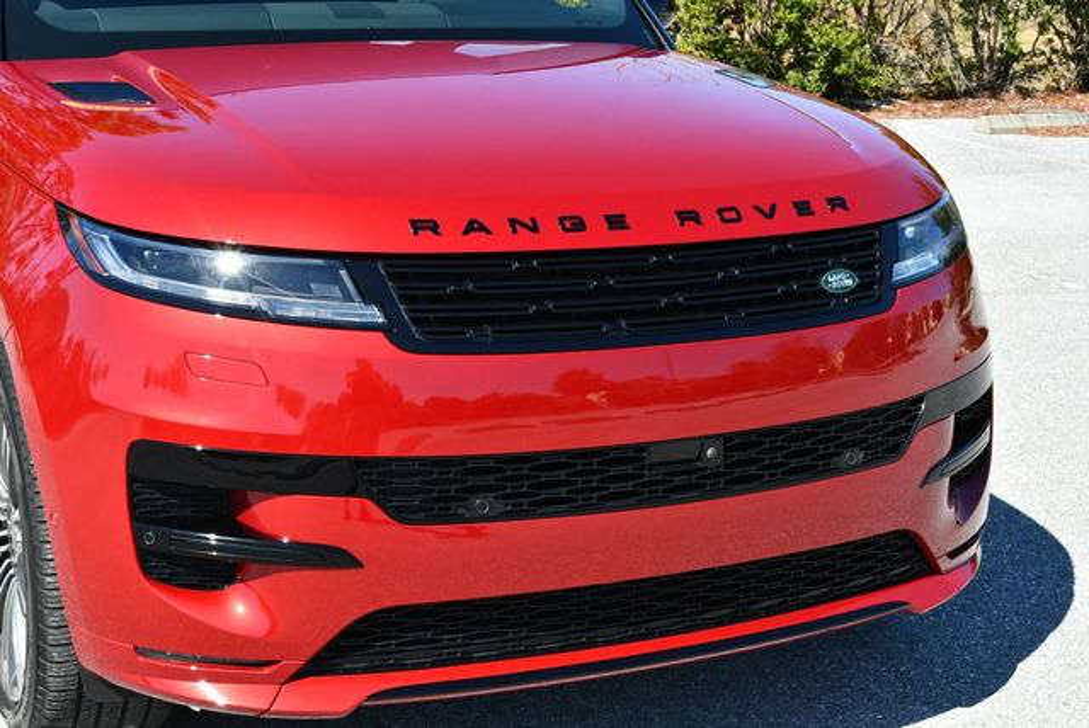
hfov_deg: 33.4
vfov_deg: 22.7
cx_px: 544
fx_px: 1817
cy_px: 364
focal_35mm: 60
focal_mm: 30
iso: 200
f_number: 8
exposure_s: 1/250
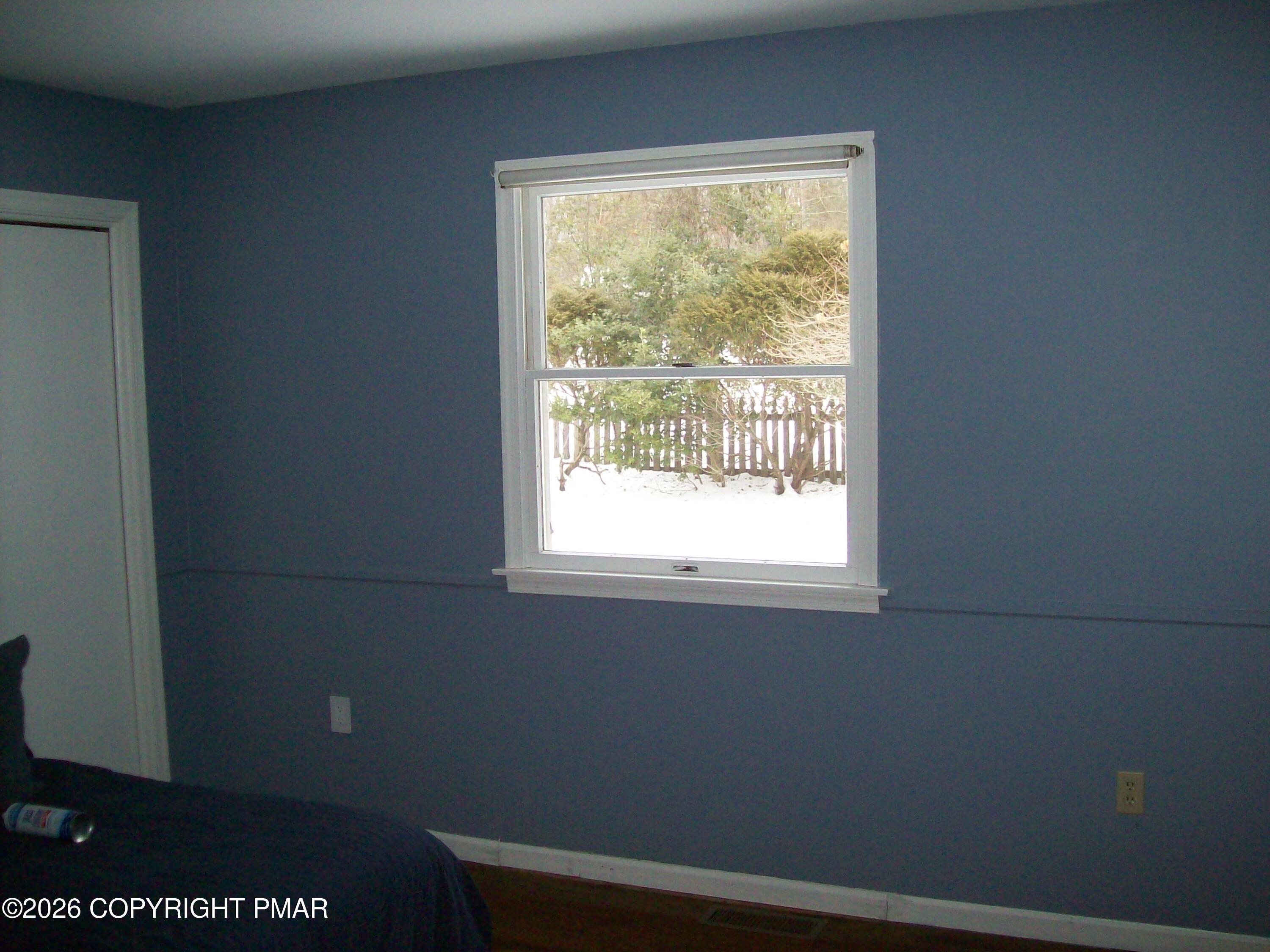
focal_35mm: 36
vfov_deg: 39.7
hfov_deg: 51.4
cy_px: 476
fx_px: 1321
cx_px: 635
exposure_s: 1/64
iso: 200
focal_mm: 6
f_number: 2.7
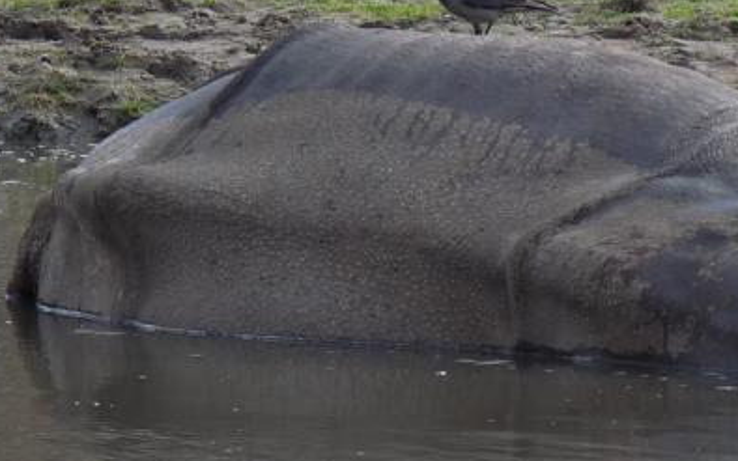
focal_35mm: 608
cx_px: 663
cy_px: 63
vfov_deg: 2.2
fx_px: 12230
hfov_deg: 3.5
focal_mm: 35.6
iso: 100
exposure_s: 1/200
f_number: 4
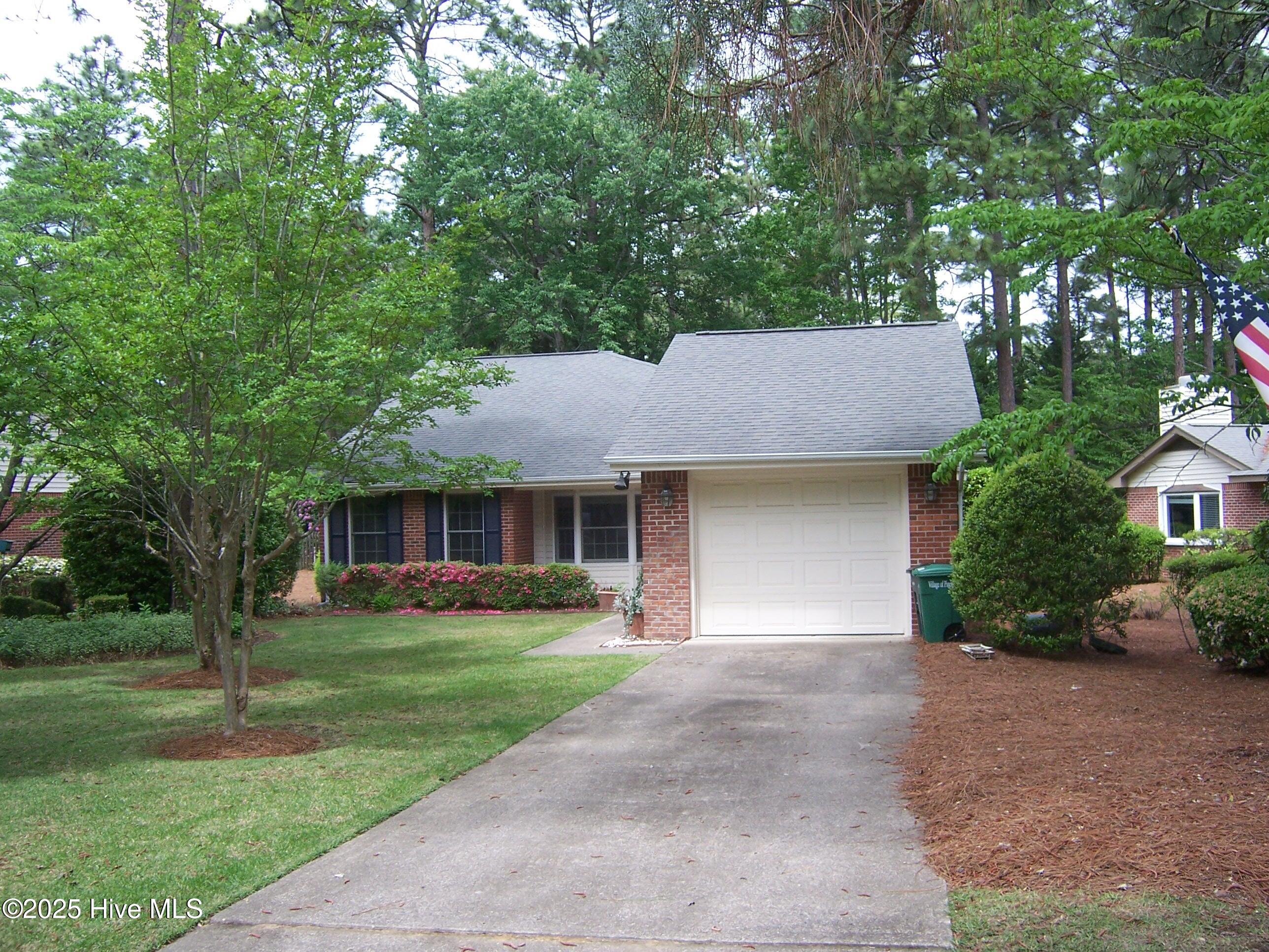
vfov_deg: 42.9
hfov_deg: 55.4
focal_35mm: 33
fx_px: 1210
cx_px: 634
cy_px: 476
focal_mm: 5.5
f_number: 3.4
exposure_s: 1/350
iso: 80
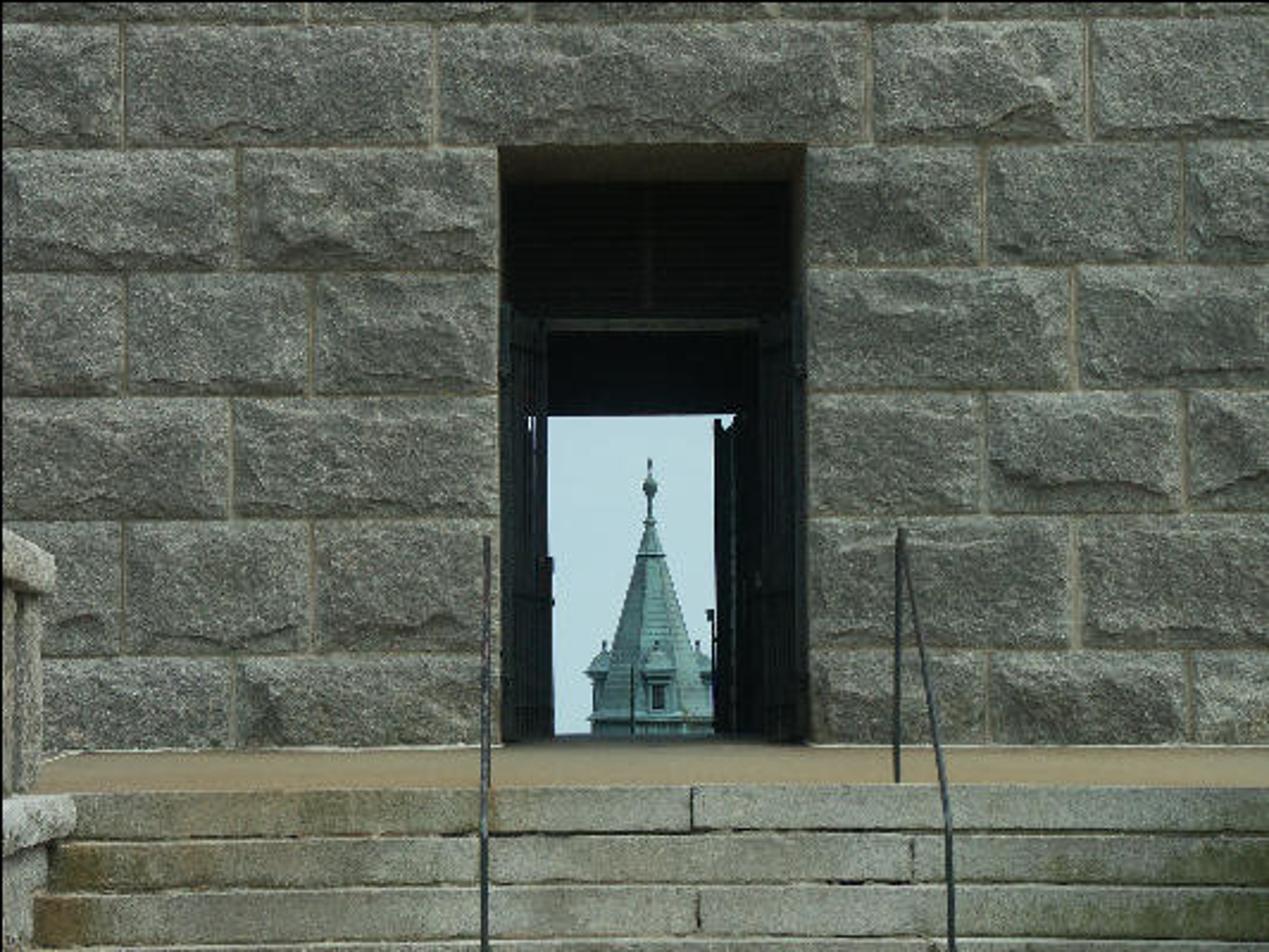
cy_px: 476
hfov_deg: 16.5
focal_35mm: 119
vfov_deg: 12.5
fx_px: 4363
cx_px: 634
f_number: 6.3
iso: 100
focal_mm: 29.52
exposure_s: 1/800
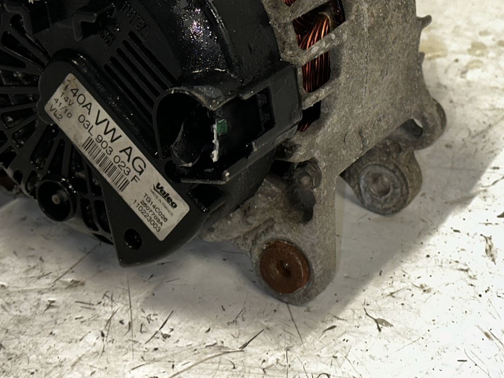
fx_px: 1325
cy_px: 57
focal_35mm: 91
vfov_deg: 16.1
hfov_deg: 21.5
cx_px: 268
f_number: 1.78
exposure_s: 1/17
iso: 40
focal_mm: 6.86
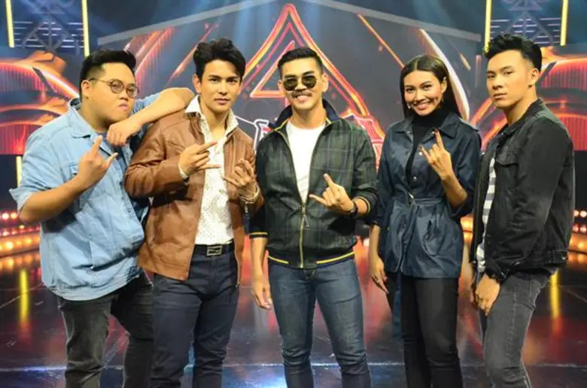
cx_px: 294
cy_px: 194
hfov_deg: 43.7
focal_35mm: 45
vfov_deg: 29.7
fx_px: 732
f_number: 4
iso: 6400
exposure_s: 1/400
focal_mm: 30
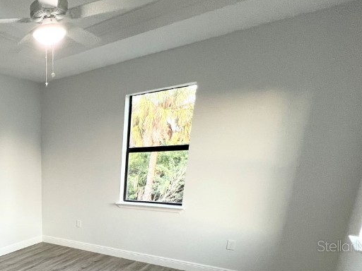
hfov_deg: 56.0
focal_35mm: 26
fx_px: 272
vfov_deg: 47.5
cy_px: 246
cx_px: 22
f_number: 1.8
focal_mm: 1.57
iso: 160
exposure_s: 1/60
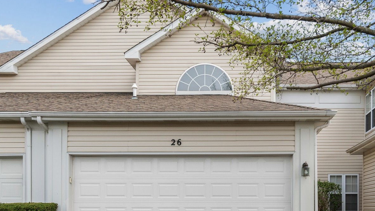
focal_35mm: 41
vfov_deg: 29.0
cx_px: 216
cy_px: 138
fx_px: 405
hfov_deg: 49.5
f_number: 8
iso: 320
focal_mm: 19
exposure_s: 1/320
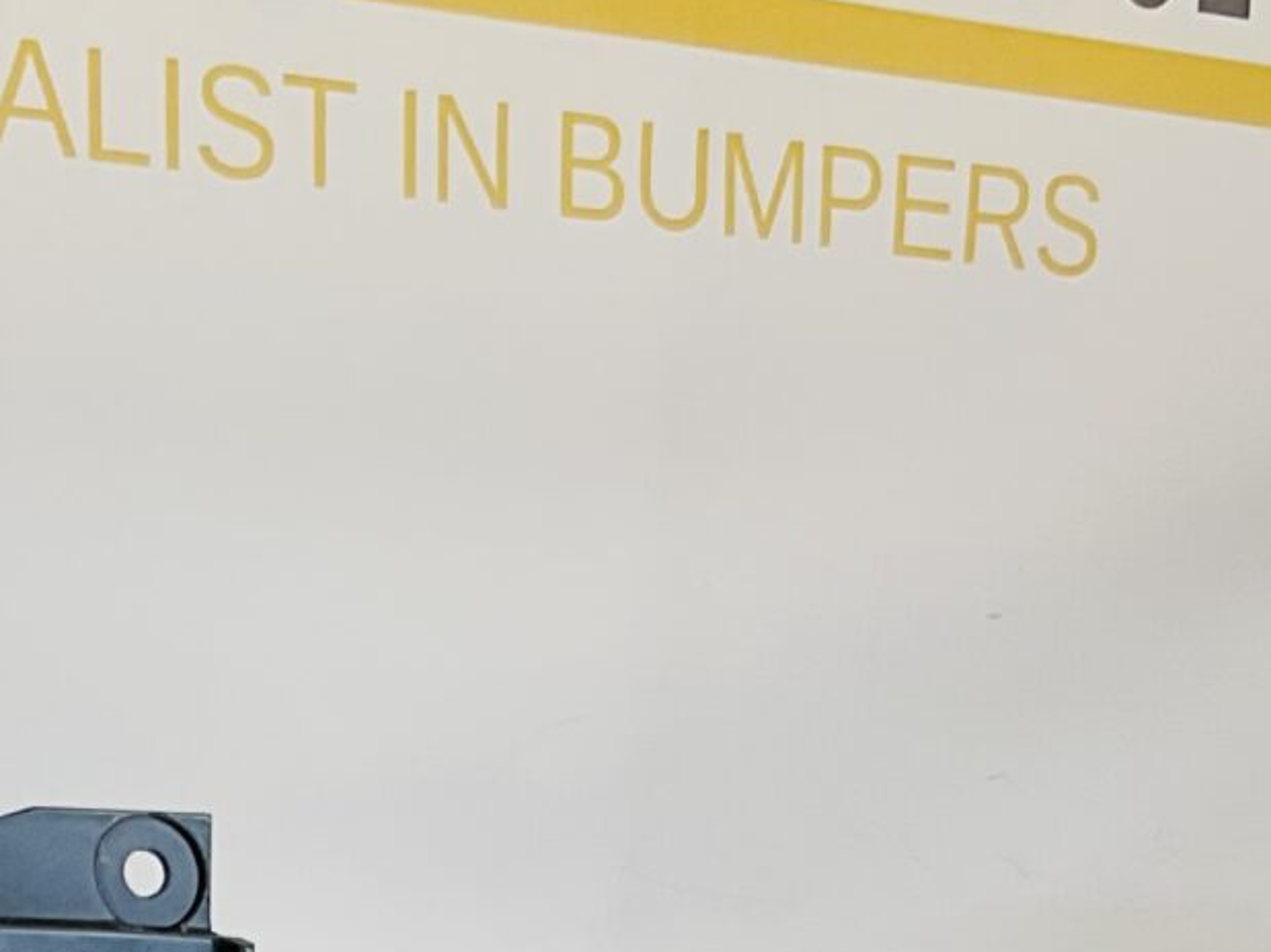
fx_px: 4405
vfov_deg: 11.2
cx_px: 624
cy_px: 1867
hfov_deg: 16.4
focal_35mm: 120
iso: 16
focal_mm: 3
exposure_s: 1/380
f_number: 1.8
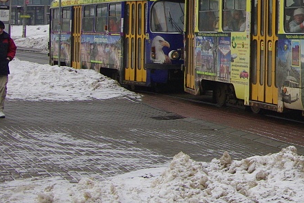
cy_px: -5
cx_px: 404
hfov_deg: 17.9
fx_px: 895
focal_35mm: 106
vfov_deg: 12.8
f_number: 7.1
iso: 400
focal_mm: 26
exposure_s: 1/800
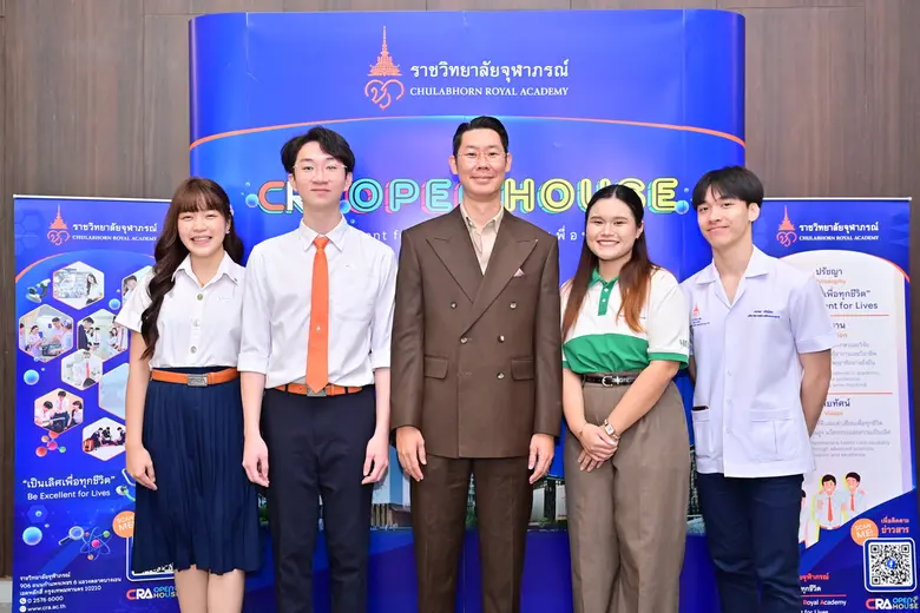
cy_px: 306
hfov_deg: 55.8
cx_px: 460
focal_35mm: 34
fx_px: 869
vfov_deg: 38.9
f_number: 4.5
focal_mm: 34
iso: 2500
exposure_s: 1/125
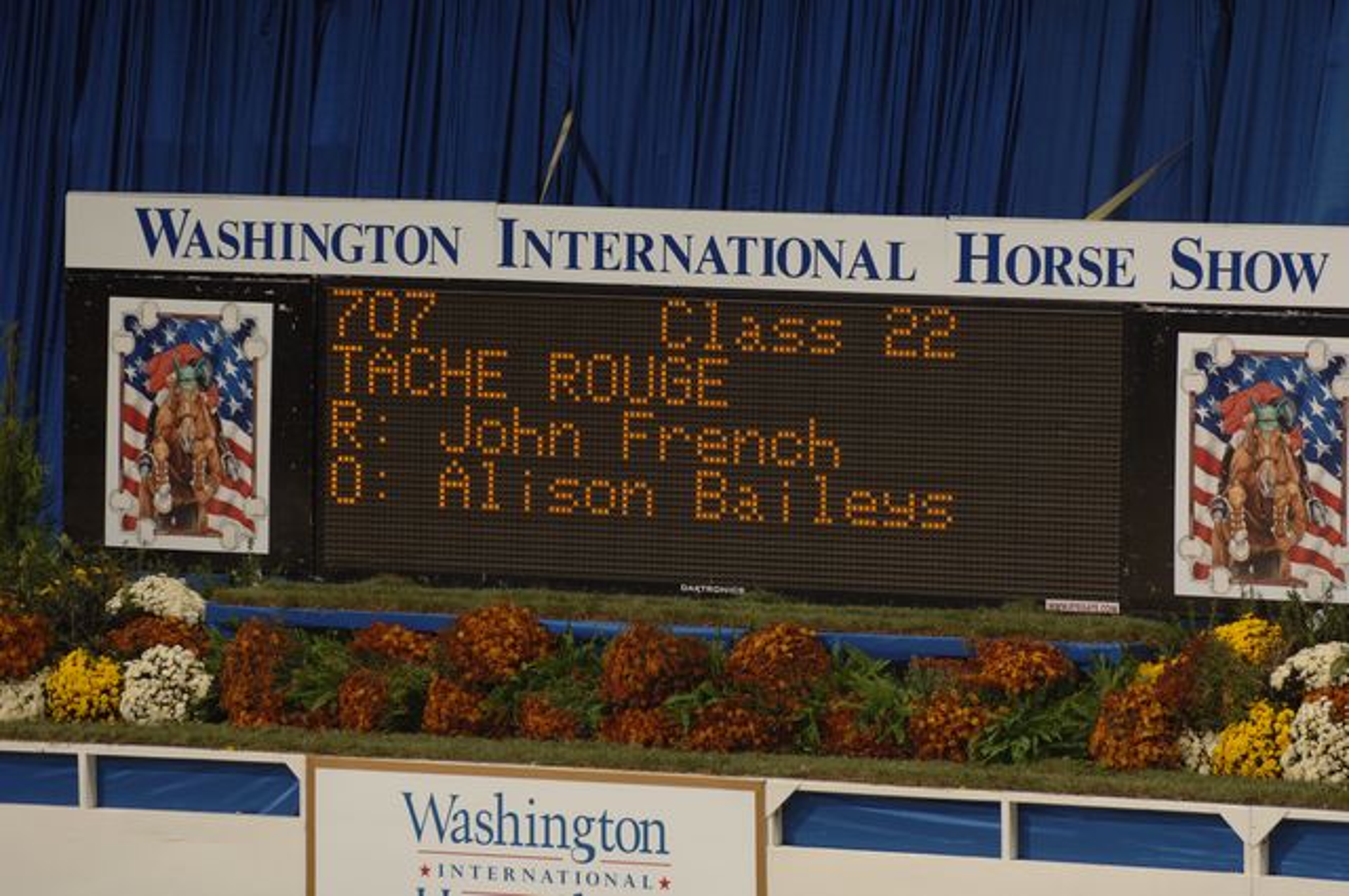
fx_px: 11227
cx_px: 674
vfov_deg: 4.6
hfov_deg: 6.9
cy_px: 448
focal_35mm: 300
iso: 250
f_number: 4.5
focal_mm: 200
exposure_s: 1/250
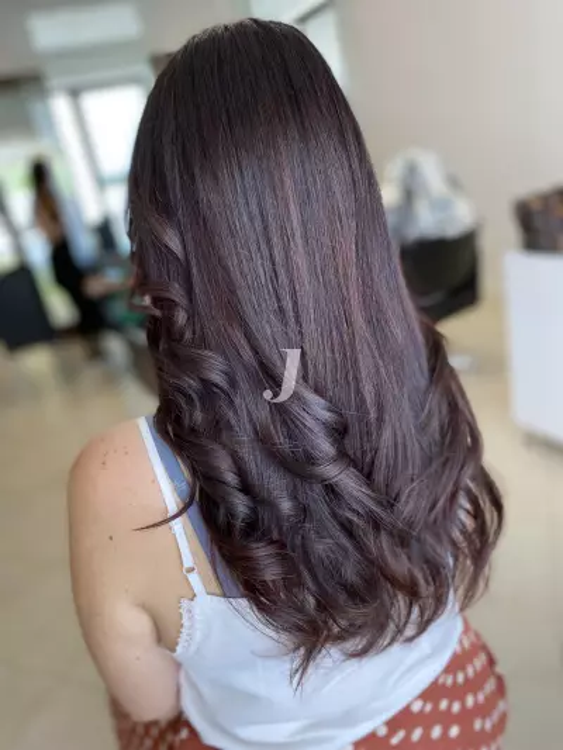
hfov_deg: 53.1
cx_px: 282
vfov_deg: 67.3
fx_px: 564
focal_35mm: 26
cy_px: 375
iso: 125
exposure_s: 1/121
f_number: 1.8
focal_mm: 4.25
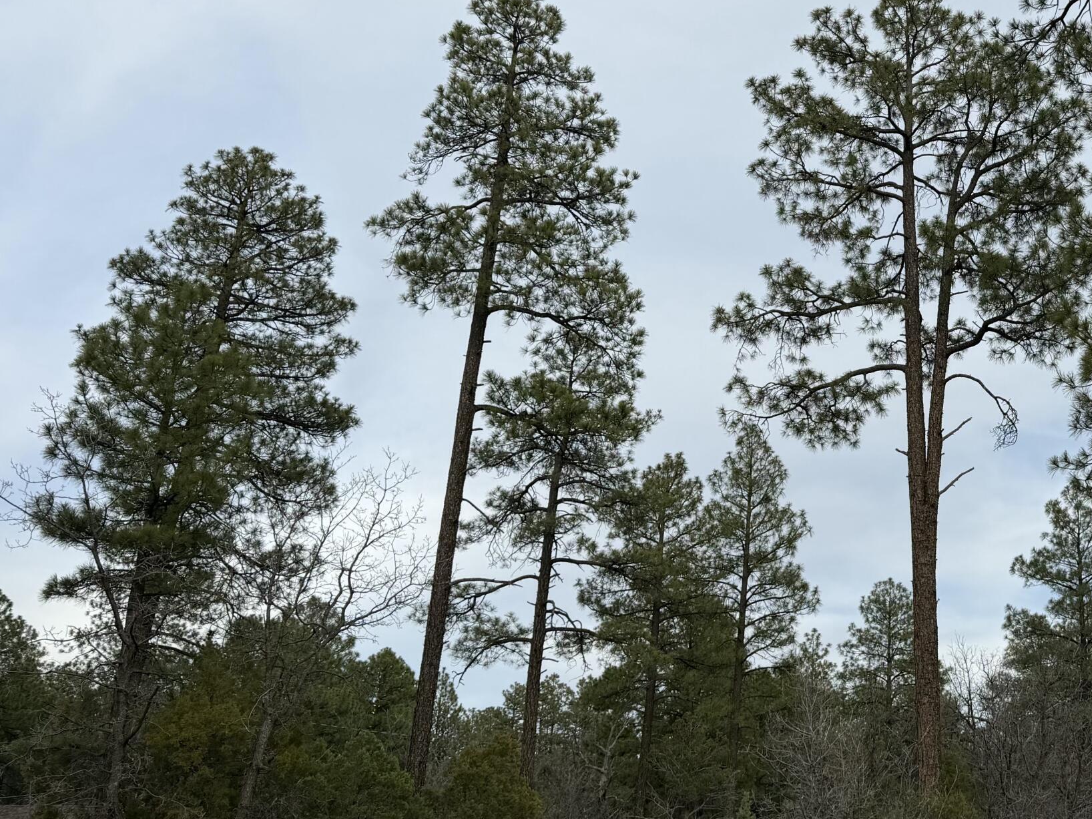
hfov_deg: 40.4
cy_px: 352
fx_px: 1388
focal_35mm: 44
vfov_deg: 32.8
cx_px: 937
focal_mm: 6.76
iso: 80
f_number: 1.78
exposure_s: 1/2445
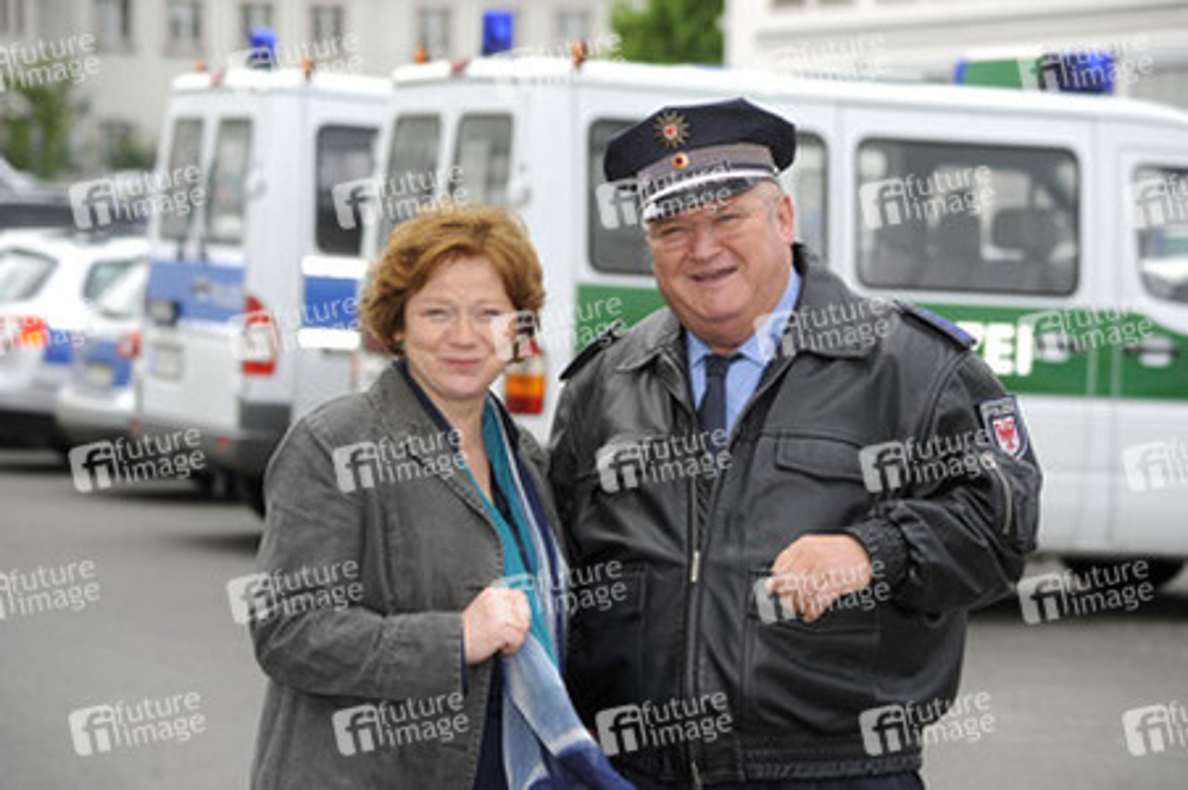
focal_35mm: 122
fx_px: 4023
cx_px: 594
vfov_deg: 11.2
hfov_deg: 16.8
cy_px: 395
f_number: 5.6
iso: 250
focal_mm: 122
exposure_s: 1/640
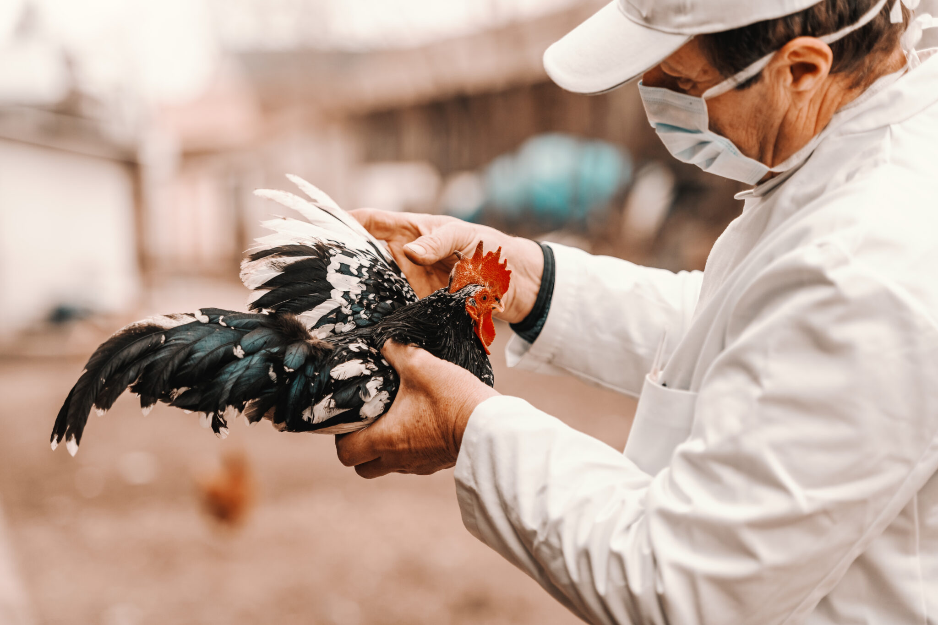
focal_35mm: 105
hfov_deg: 19.5
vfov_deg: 13.0
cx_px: 469
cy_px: 312
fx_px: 2735
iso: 320
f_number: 2.8
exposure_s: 1/1000
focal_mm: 105
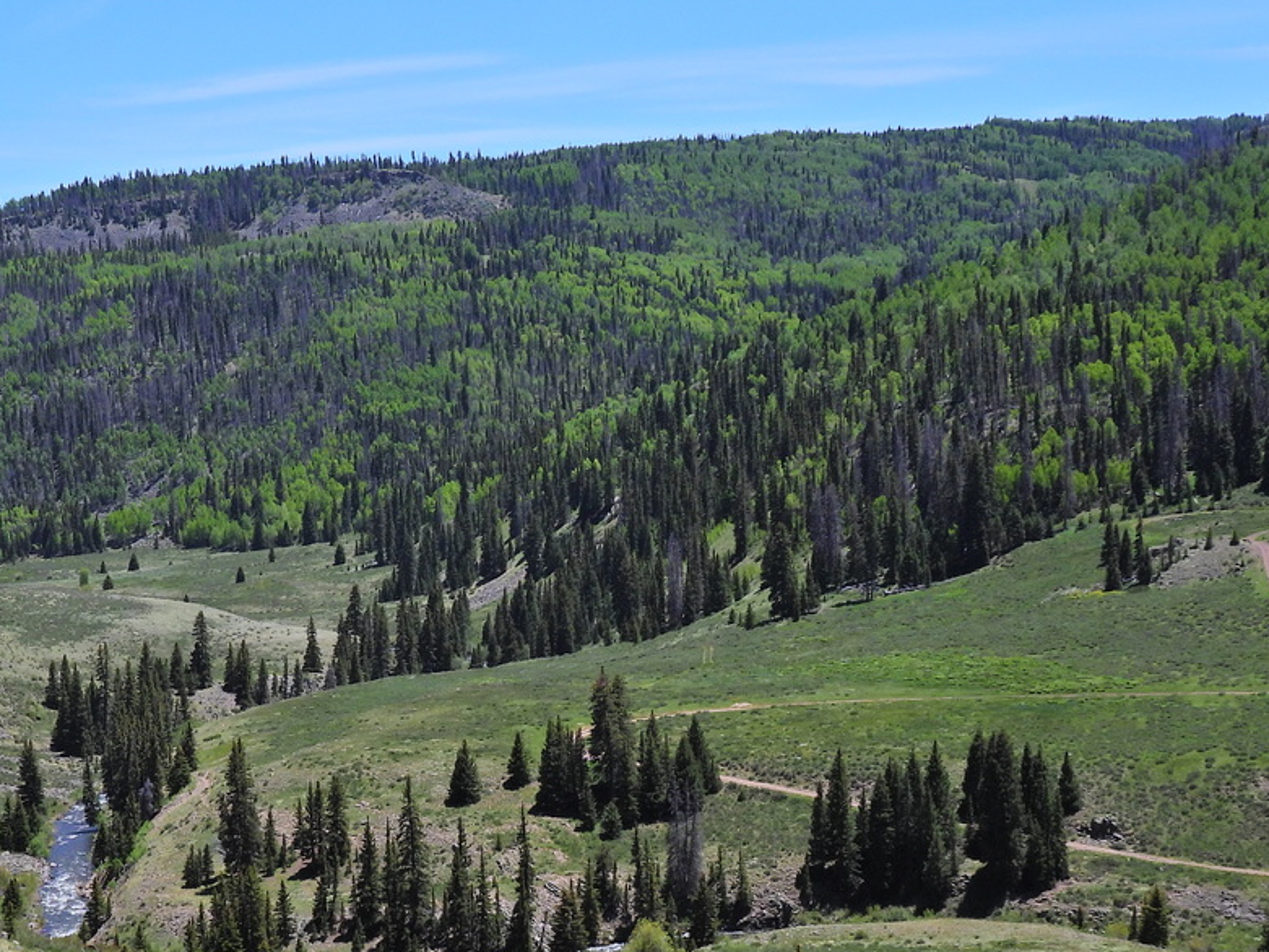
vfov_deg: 19.0
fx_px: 2823
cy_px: 749
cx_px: 377
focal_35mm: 77
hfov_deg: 25.1
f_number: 3.2
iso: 100
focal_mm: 8.4
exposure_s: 1/1600
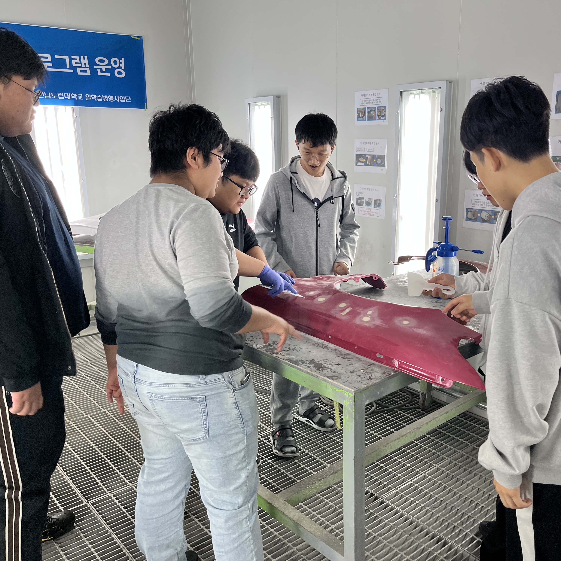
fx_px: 568
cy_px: 280
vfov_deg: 52.5
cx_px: 354
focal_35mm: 31
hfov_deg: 51.9
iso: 100
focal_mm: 5.1
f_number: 1.6
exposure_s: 1/120
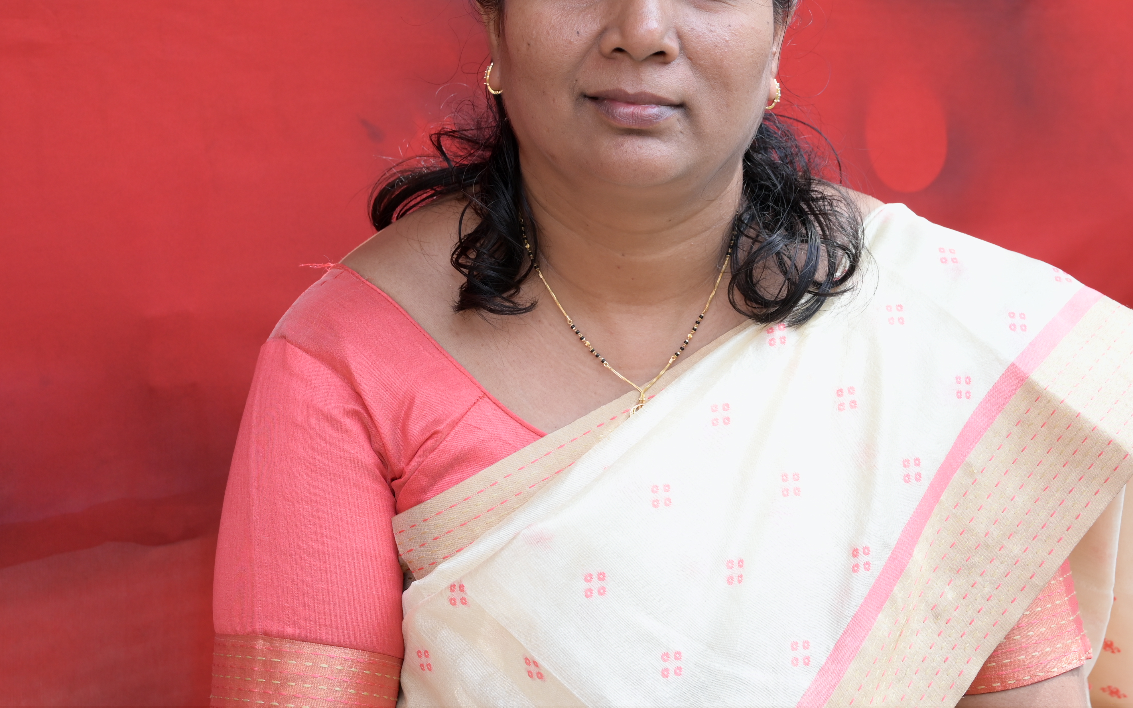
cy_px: 174
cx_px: 676
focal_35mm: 71
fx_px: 2192
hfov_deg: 28.9
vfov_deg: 18.2
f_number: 6.3
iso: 250
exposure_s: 1/160
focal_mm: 46
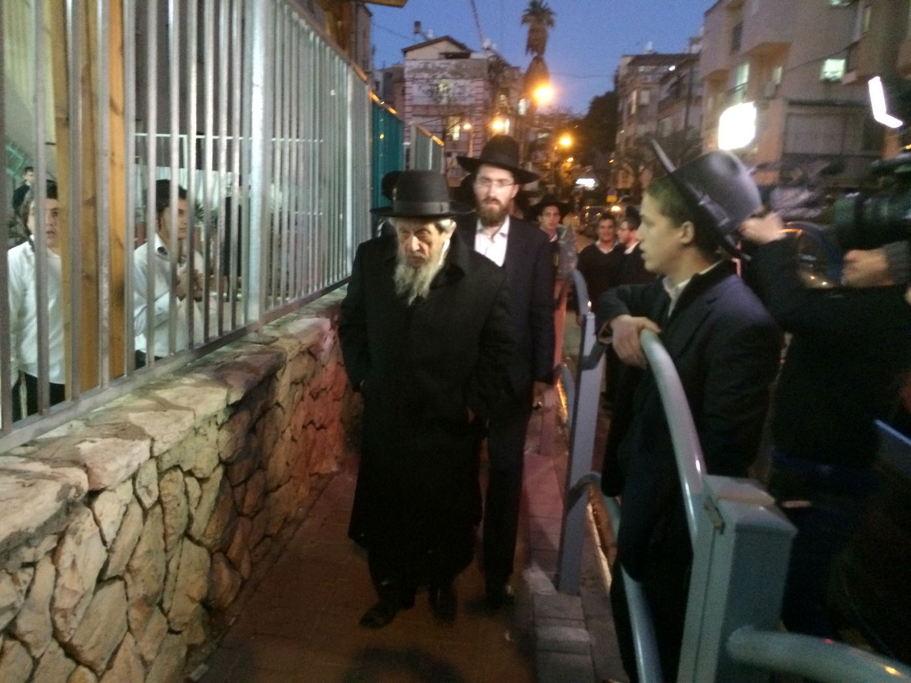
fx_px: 790
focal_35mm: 30
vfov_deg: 46.8
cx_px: 456
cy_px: 342
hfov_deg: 60.0
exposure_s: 1/15
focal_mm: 4.12
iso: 500
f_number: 2.2
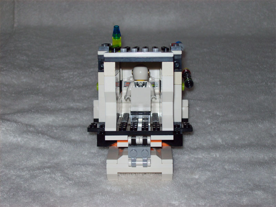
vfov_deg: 21.0
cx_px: 138
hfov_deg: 27.8
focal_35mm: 70
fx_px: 558
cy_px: 104
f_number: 3.8
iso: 80
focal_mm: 11.6
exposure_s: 1/97.2
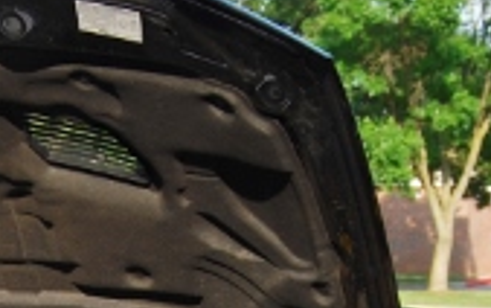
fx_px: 1862
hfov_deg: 14.8
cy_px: 575
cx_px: 15
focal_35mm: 139
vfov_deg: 9.0
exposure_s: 1/160
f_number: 6.3
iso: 100
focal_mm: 24
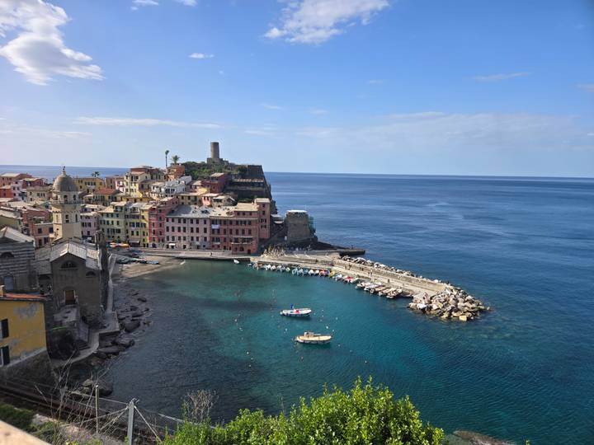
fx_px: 395
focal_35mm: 23
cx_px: 297
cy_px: 222
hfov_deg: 73.9
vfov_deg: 58.9
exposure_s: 1/1623
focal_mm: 5.4
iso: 25
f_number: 1.8
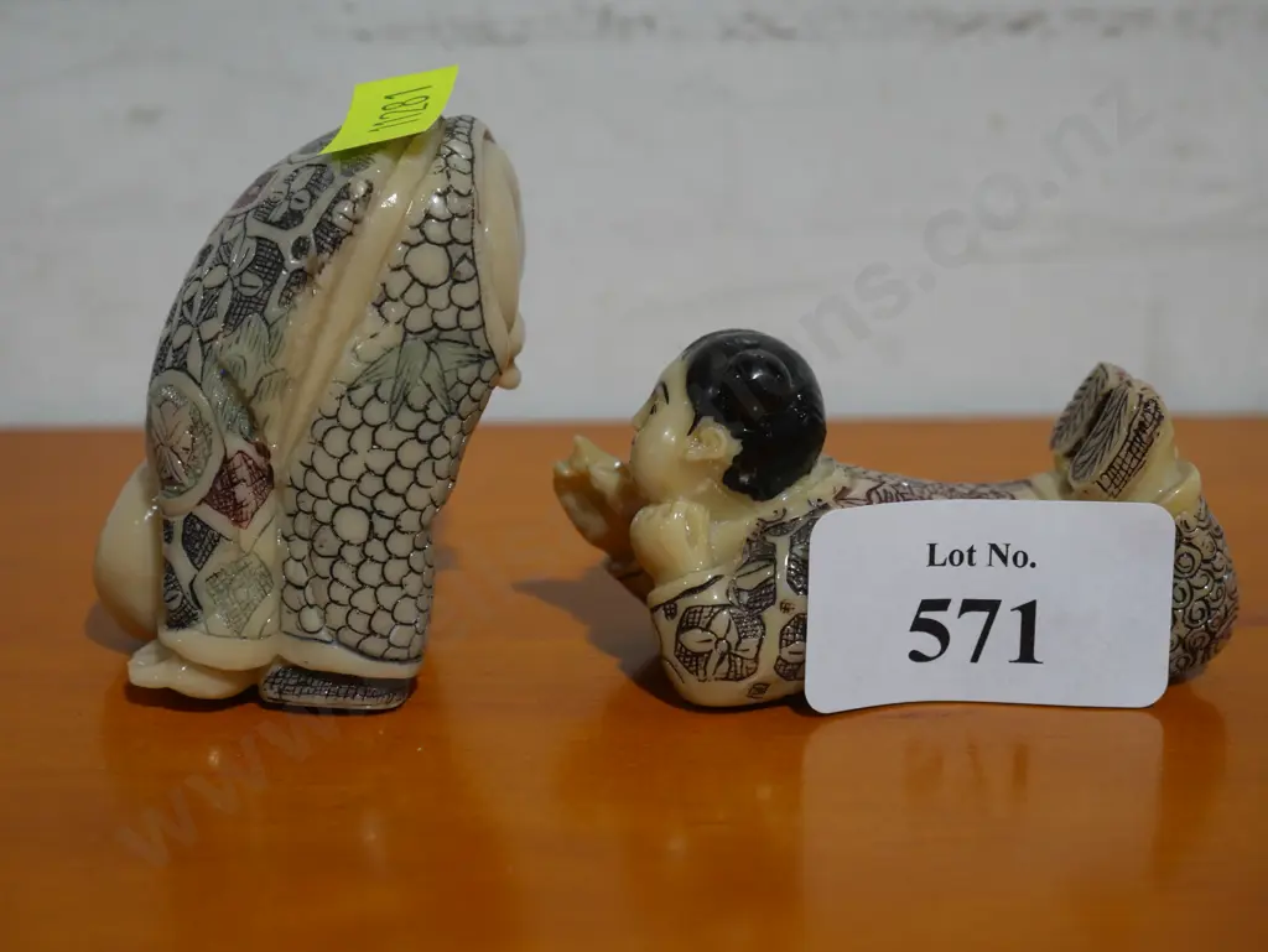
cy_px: 476
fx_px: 2565
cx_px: 634
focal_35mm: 70
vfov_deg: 21.0
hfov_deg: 27.8
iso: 500
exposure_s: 1/80
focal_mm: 35
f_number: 5.5
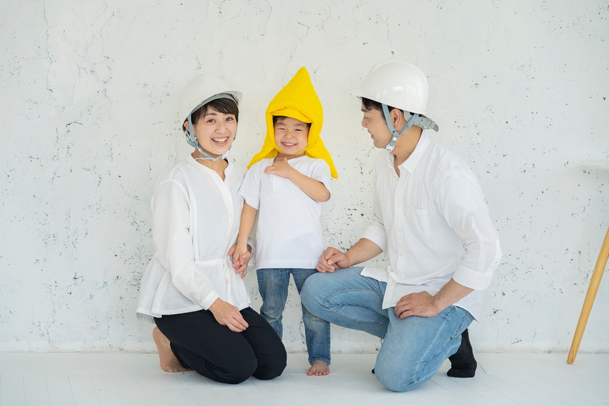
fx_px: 1437
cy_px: 203
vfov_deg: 16.1
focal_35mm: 85
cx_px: 304
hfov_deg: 23.9
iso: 400
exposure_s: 1/200
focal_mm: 85
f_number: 3.2
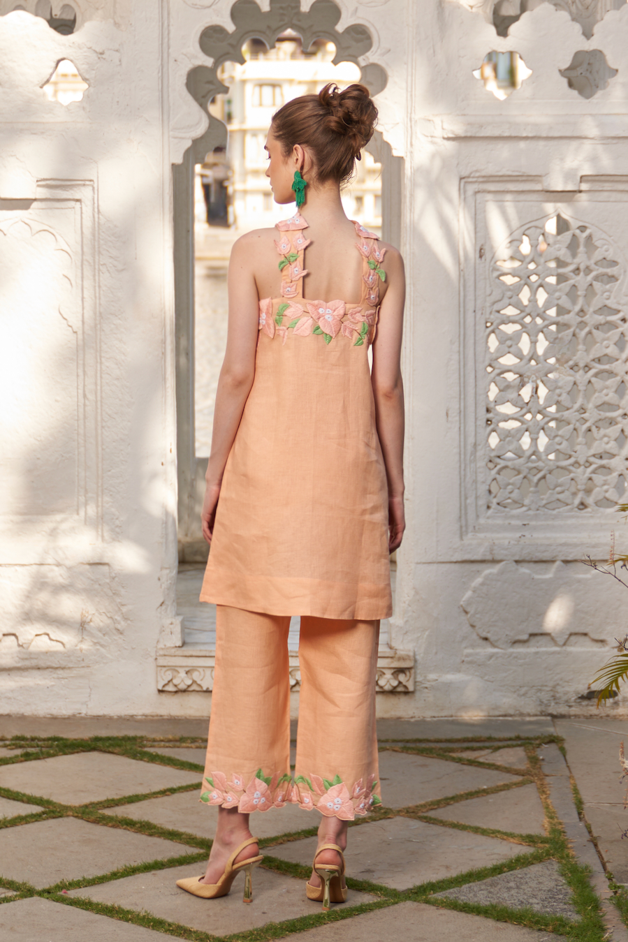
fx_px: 1518
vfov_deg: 34.5
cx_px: 314
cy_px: 471
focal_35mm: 58
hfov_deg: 23.4
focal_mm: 39
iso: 50
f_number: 2.8
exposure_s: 1/500
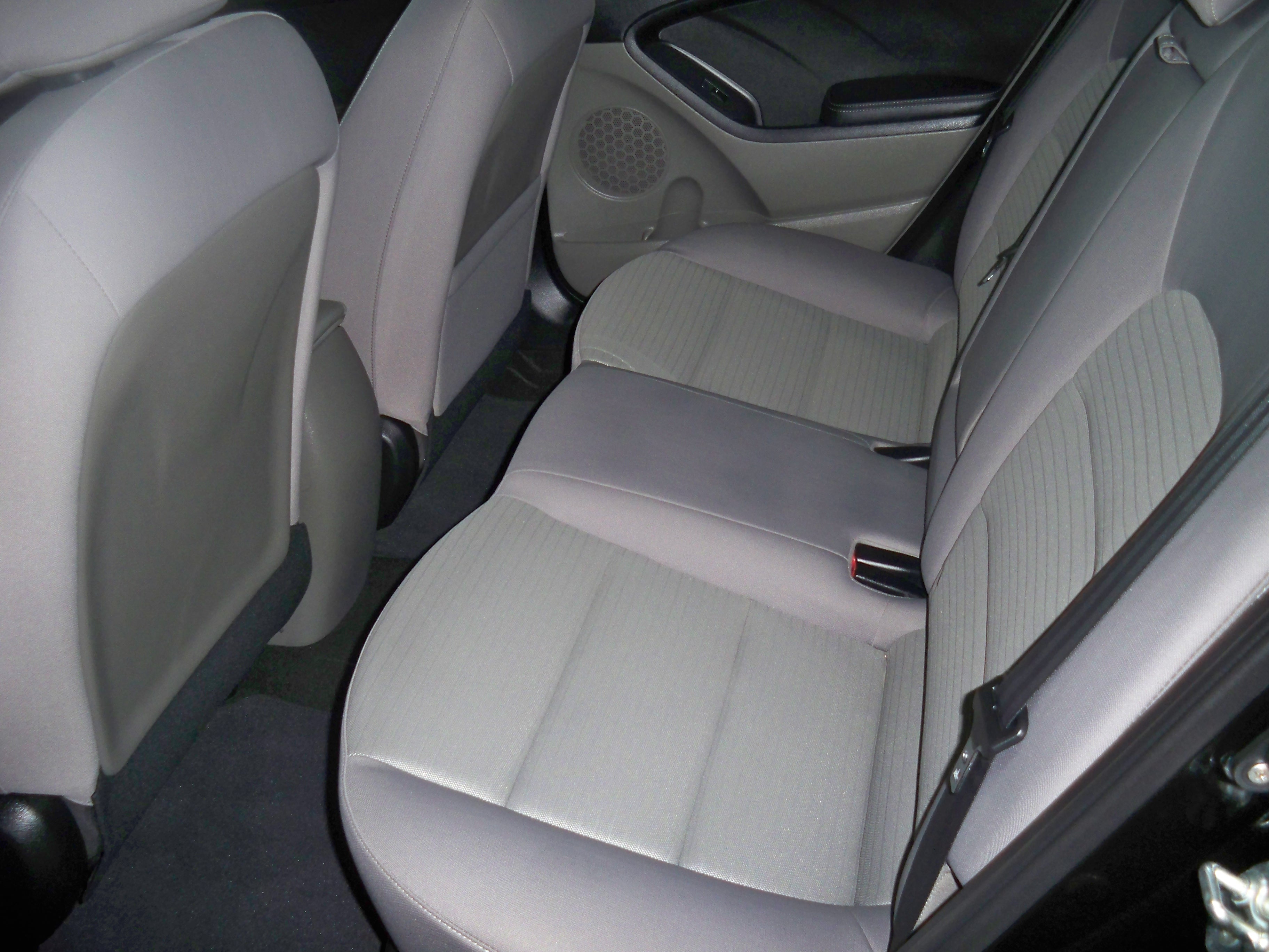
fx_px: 1283
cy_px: 476
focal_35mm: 35
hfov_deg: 52.6
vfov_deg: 40.7
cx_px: 634
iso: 200
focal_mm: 6.3
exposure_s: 1/60
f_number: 3.1
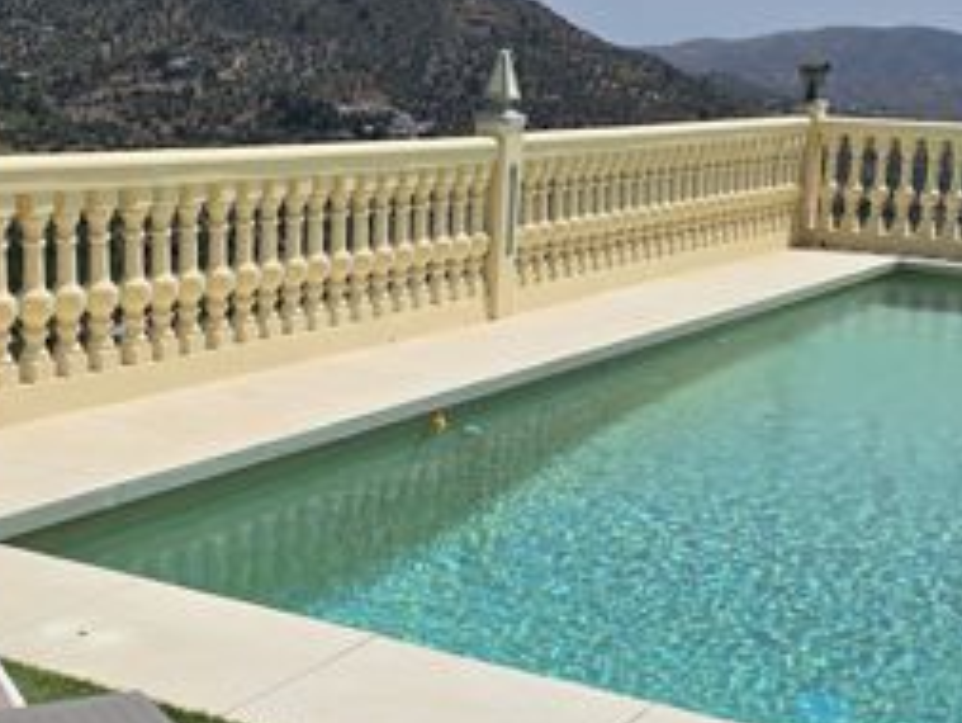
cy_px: 495
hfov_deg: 30.1
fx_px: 1779
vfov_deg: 22.8
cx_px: 371
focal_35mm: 64
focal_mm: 6.3
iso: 12
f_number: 1.7
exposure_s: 1/2122
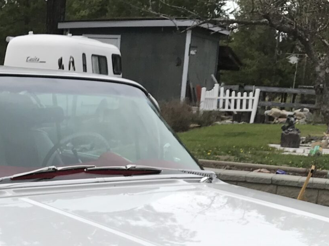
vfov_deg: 16.0
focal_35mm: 87
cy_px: 330
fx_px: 827
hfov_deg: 22.2
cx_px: 62
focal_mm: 3.99
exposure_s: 1/1808
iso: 20
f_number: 1.8
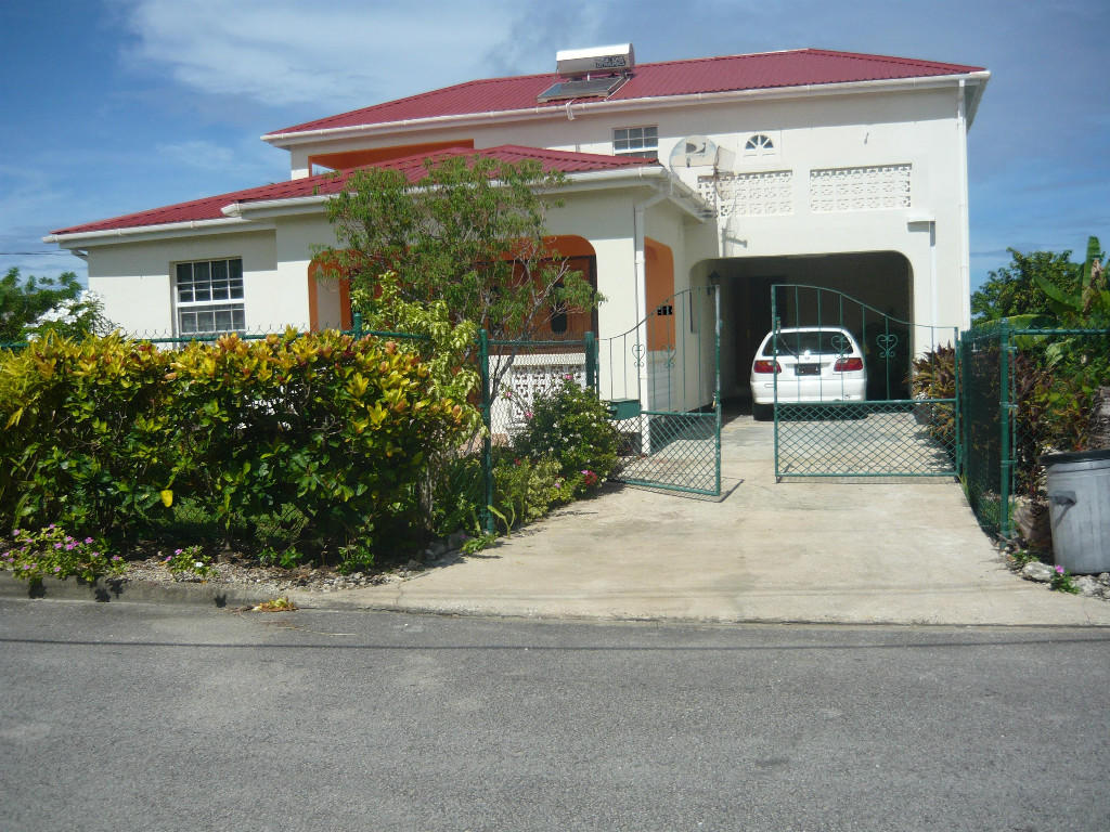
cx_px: 555
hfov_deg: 55.4
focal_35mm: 33
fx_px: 1058
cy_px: 416
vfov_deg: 42.9
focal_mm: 5.5
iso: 100
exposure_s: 1/400
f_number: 8
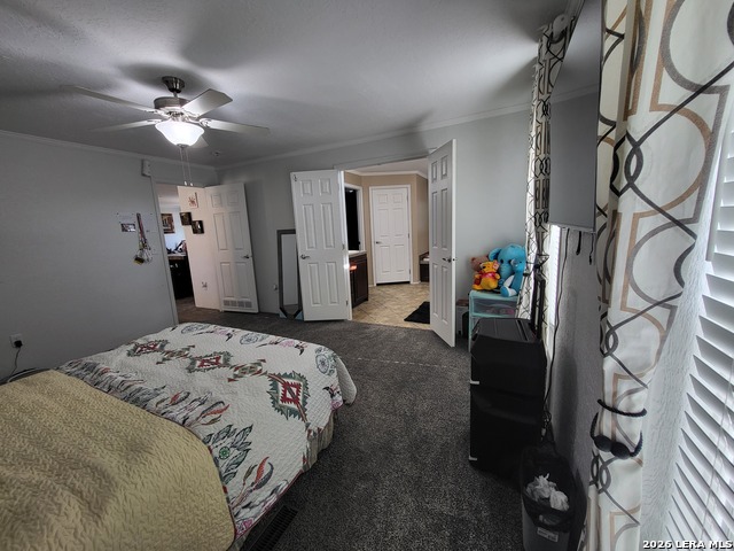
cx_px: 367
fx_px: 276
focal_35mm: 13
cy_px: 276
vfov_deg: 89.9
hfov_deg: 106.2
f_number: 2.2
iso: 64
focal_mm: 1.74
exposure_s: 1/60
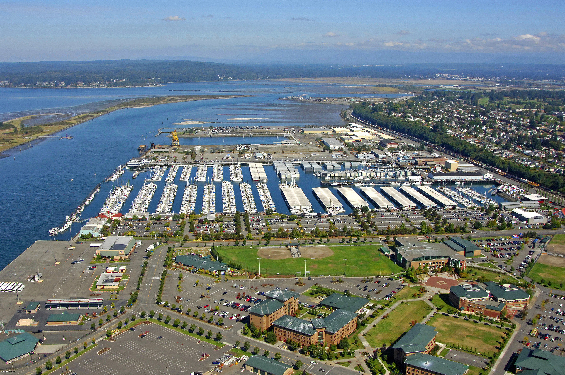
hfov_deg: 53.2
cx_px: 282
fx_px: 564
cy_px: 188
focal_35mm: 36
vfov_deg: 36.8
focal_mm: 24
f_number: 8
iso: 400
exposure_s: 1/1000
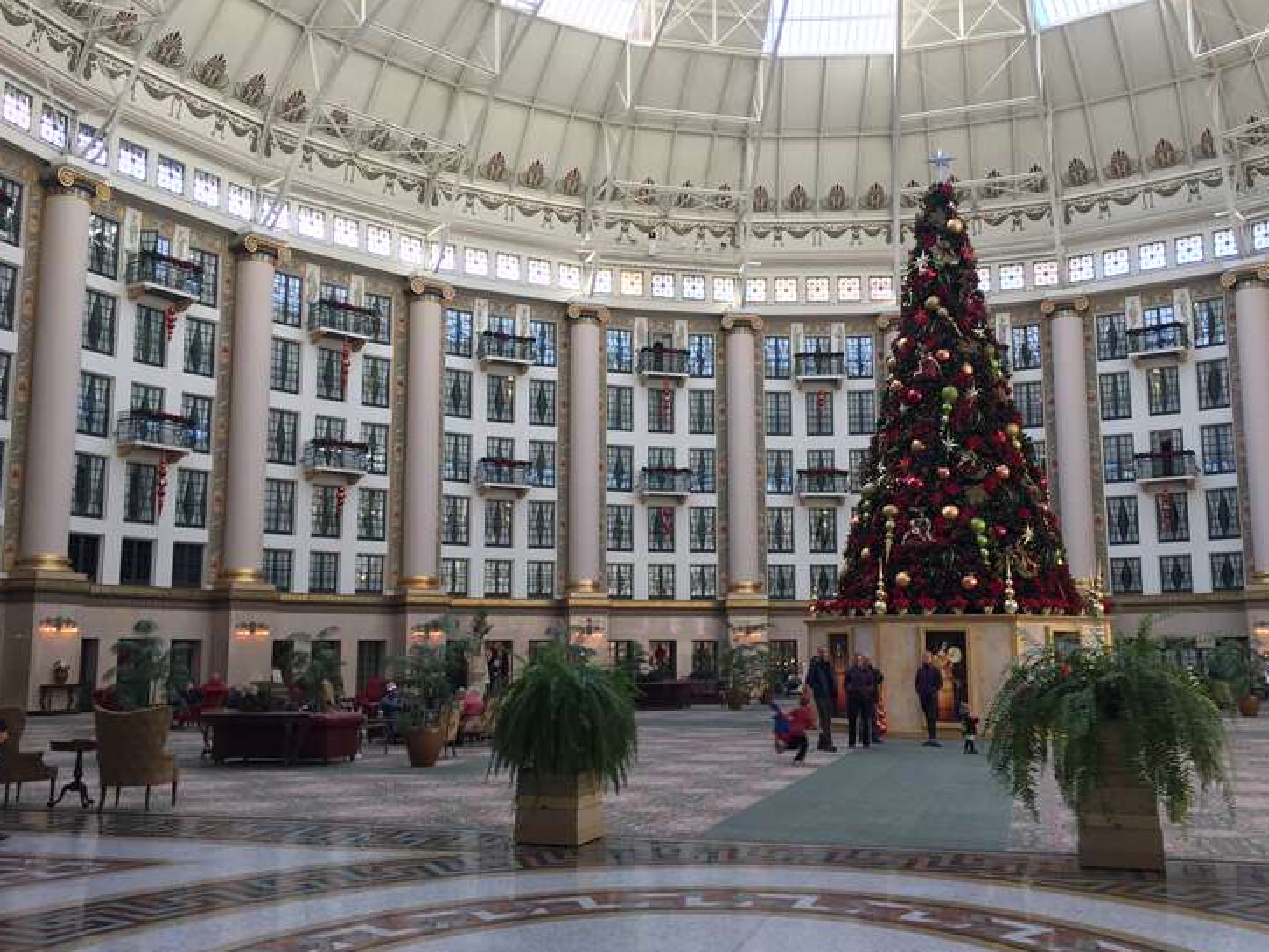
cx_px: 677
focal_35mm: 32
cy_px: 481
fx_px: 1173
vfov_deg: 44.2
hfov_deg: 56.8
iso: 40
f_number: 2.2
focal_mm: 4.15
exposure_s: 1/60
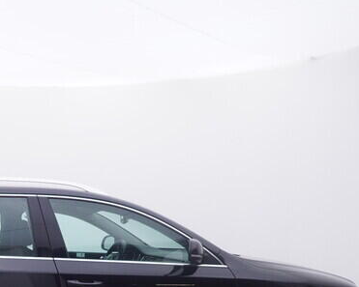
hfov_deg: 30.4
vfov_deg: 24.7
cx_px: 15
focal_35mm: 58
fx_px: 620
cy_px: 298
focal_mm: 15
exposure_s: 1/80
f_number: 5
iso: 200
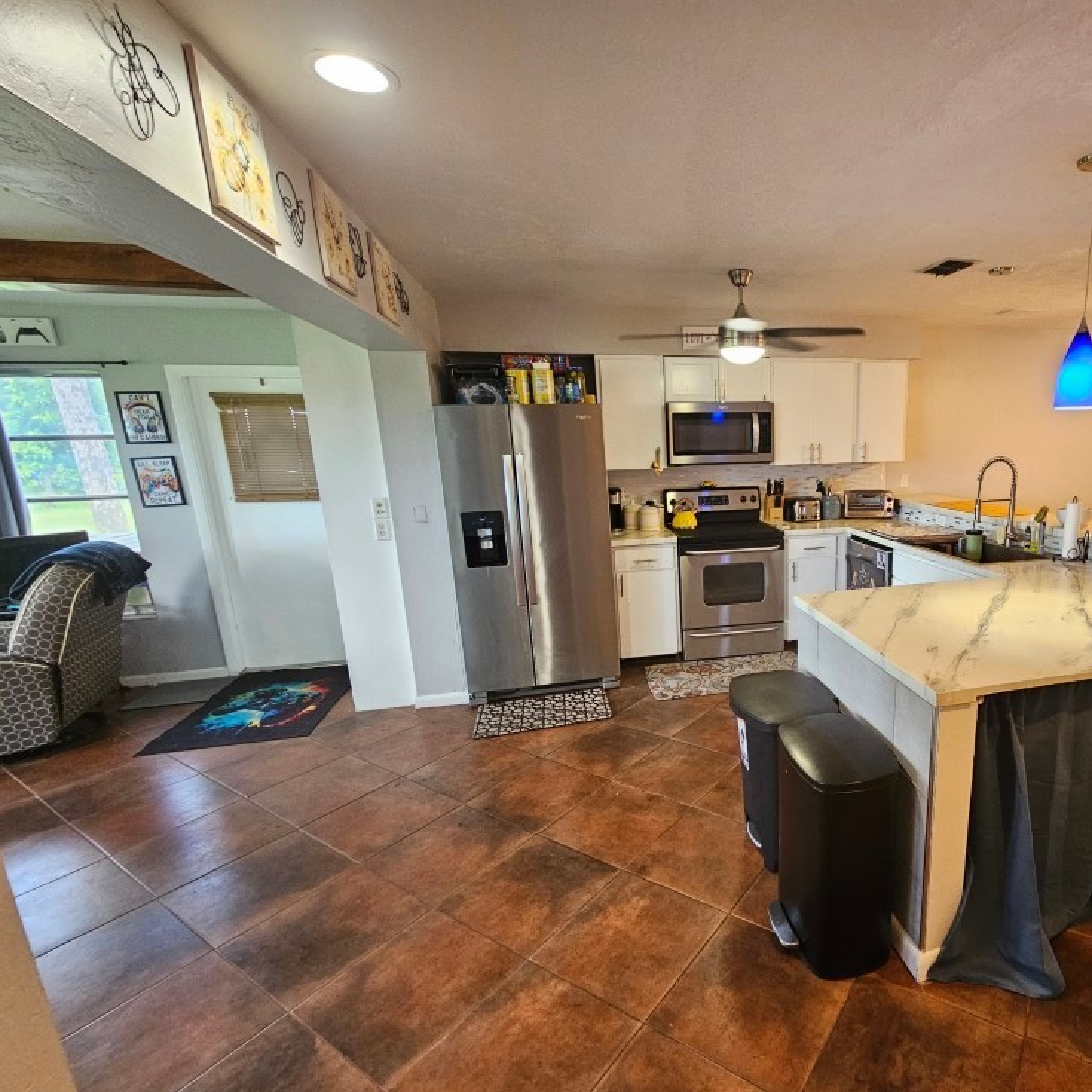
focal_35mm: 16
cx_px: 738
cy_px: 569
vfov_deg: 87.4
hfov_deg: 84.0
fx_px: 571
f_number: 2.2
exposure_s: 1/60
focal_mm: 2.2
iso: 400
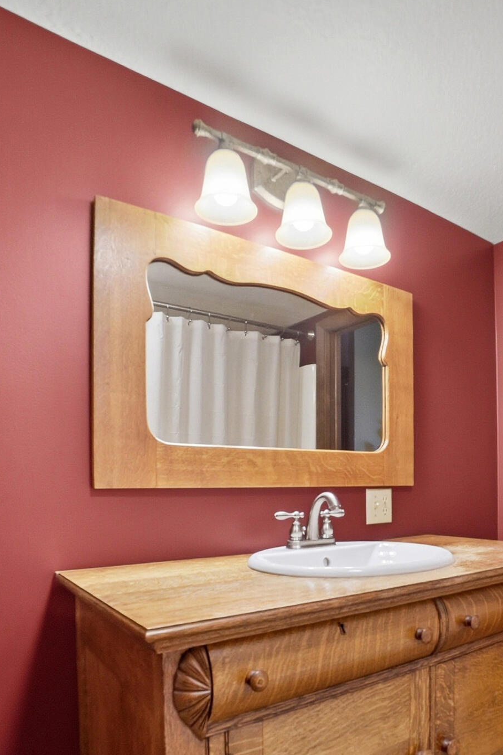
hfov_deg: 56.8
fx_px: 461
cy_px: 511
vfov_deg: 75.8
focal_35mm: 22
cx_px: 300
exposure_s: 1/60
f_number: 5.6
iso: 125
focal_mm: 10
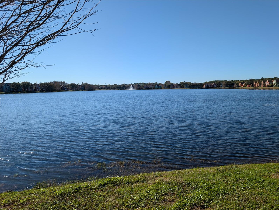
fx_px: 194
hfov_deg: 71.5
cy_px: 105
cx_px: 140
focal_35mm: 24
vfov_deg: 56.9
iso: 22
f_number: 1.68
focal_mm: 6.9
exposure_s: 1/1621
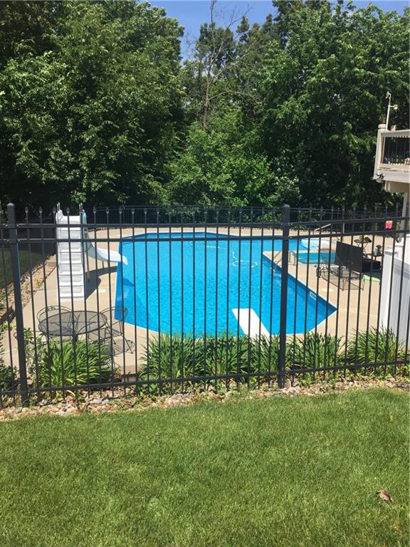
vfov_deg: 61.7
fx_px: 458
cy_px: 274
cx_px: 205
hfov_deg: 48.2
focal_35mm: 29
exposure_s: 1/2326
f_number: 2.2
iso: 32
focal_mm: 4.15
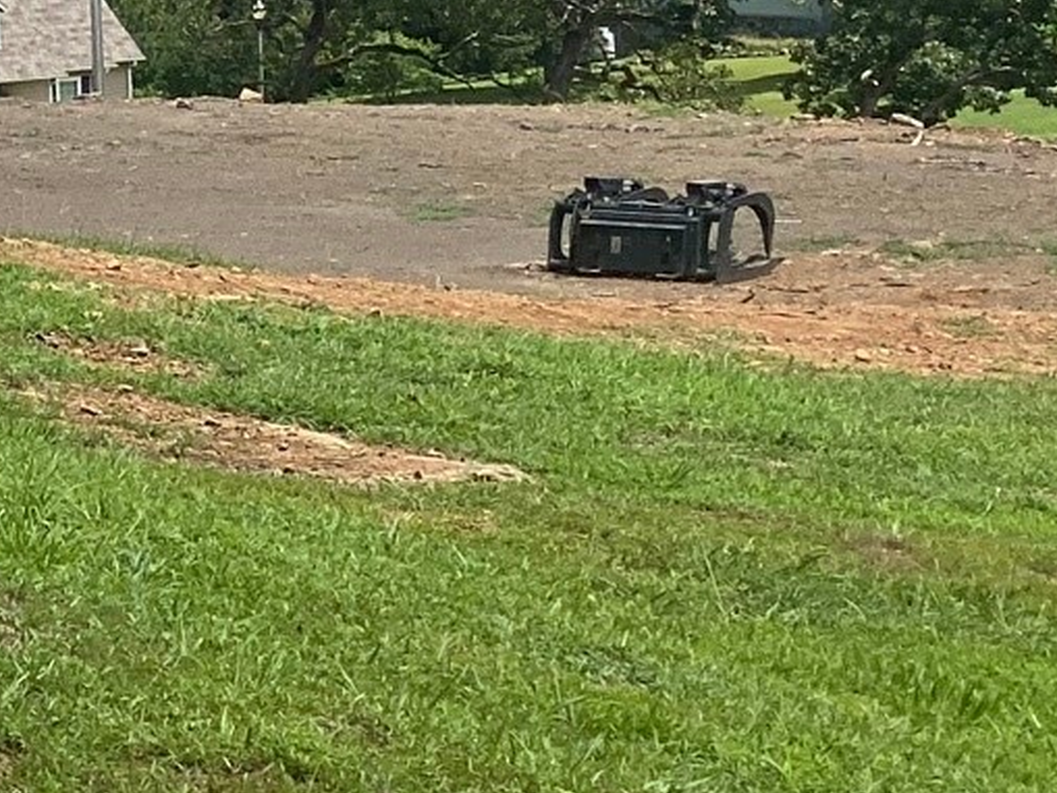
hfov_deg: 9.8
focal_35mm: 196
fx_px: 5986
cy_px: -216
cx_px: -496
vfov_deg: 7.5
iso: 20
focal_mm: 6
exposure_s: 1/2398
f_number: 2
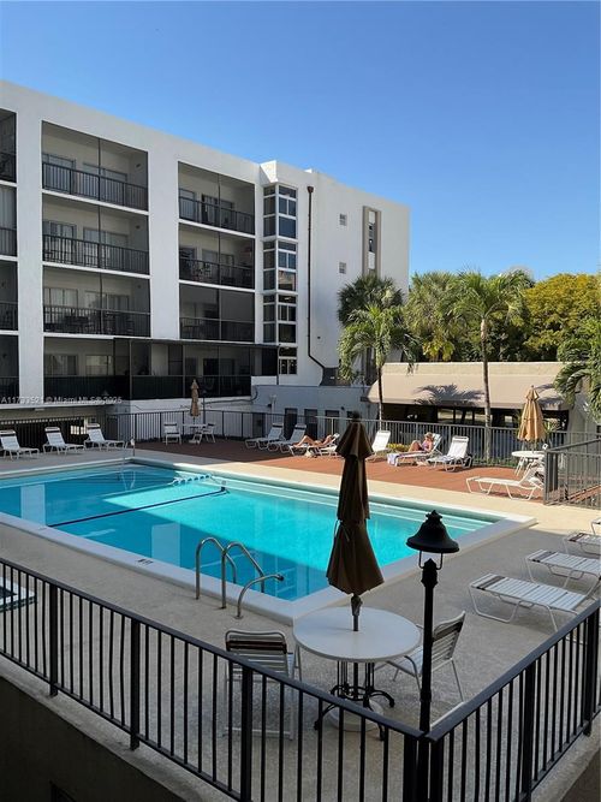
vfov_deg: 61.7
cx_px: 300
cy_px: 401
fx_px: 672
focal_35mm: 29
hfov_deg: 48.2
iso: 16
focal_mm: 3
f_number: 1.8
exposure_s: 1/1279
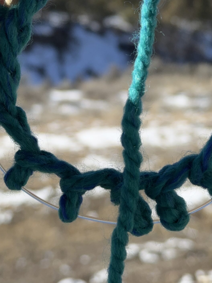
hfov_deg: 17.0
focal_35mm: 87
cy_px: 44
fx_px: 710
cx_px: 122
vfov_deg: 22.1
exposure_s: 1/3257
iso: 64
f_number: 1.78
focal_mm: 6.76
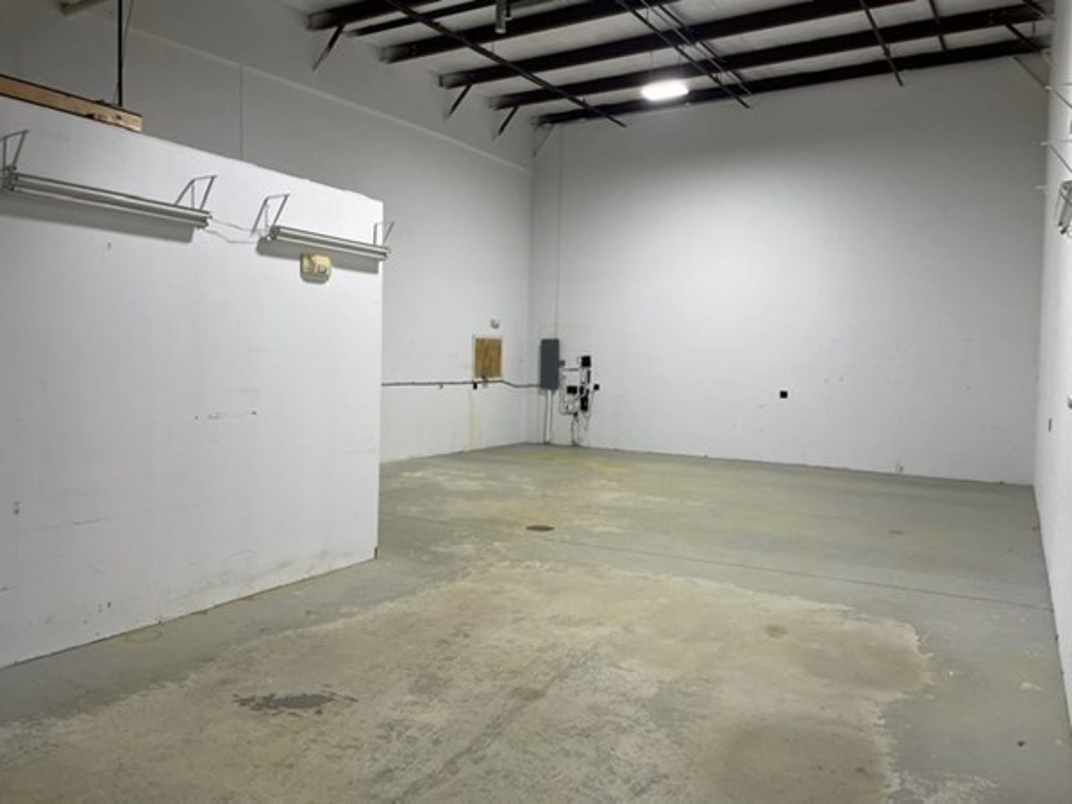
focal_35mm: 26
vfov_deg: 53.1
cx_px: 536
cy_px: 402
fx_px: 805
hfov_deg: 67.3
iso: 100
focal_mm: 4.2
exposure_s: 1/120
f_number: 1.6
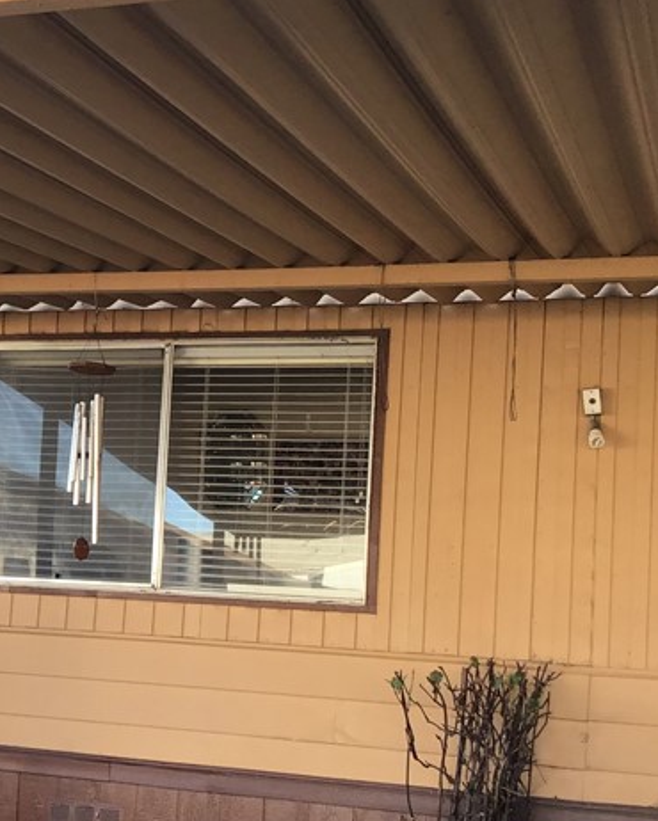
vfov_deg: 28.2
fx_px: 1630
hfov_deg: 21.8
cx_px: -32
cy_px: 510
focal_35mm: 67
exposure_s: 1/120
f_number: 2.4
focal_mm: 3.3
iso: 32
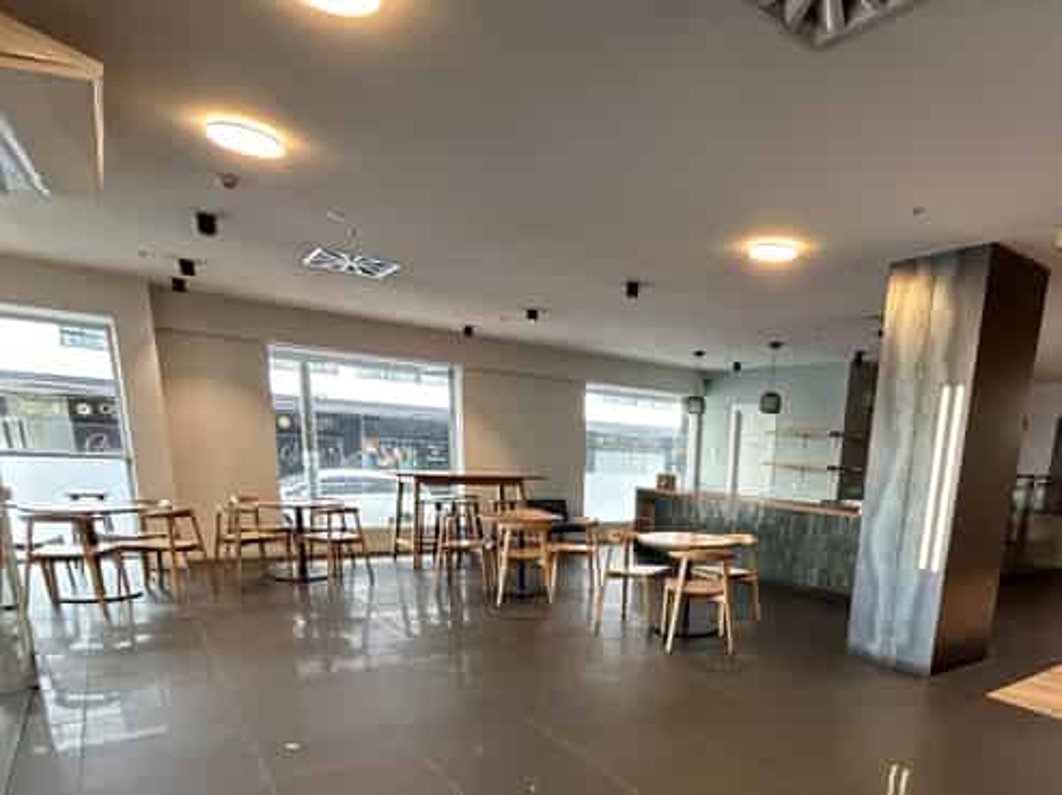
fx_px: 429
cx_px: 531
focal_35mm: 14
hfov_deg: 102.1
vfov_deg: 85.6
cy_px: 398
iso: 250
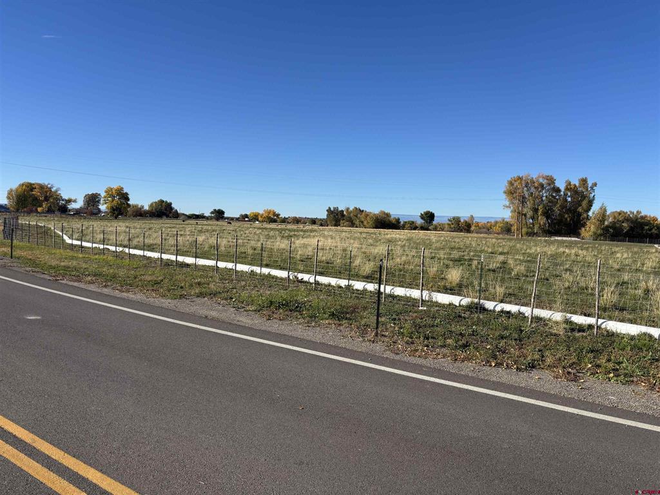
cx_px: 330
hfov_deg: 67.3
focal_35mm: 26
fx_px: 496
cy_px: 248
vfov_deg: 53.1
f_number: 1.6
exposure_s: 1/3788
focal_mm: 5.96
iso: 50
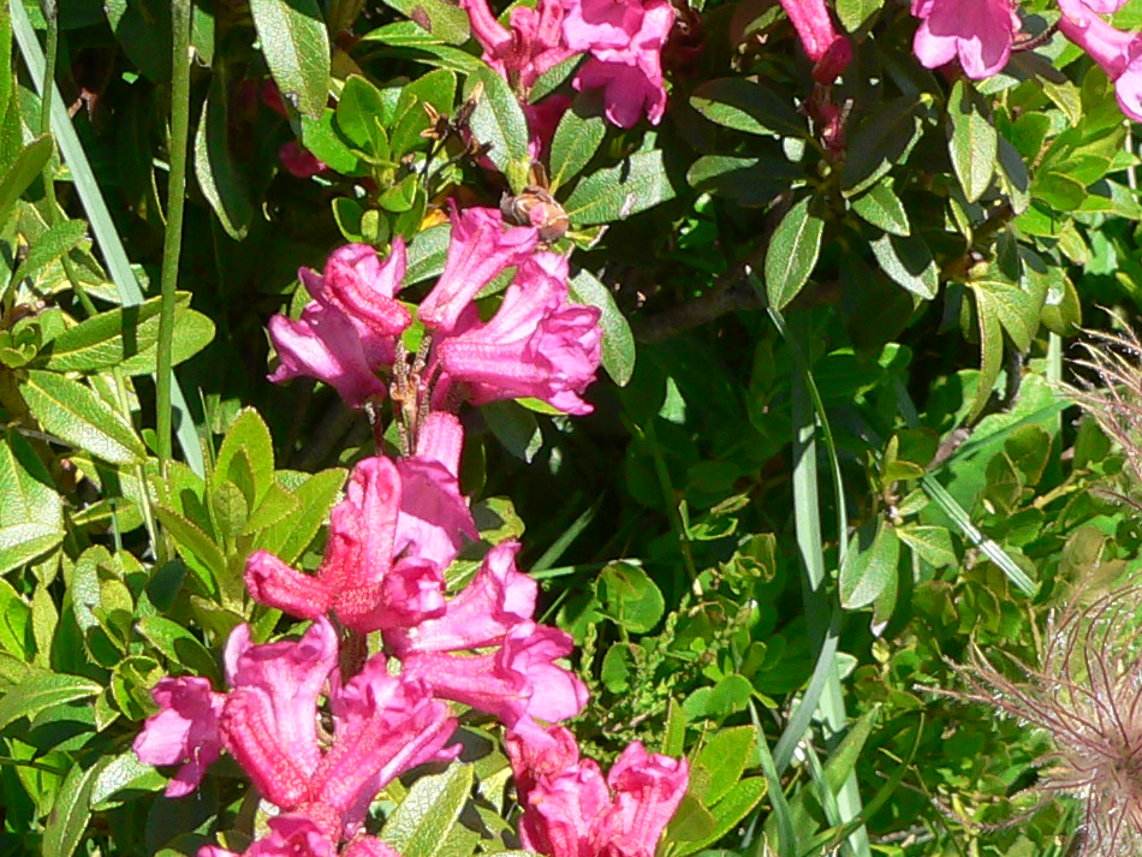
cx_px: 835
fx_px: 3201
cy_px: 492
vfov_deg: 15.2
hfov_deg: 20.1
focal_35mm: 97
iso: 100
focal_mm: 6
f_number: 4
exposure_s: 1/500
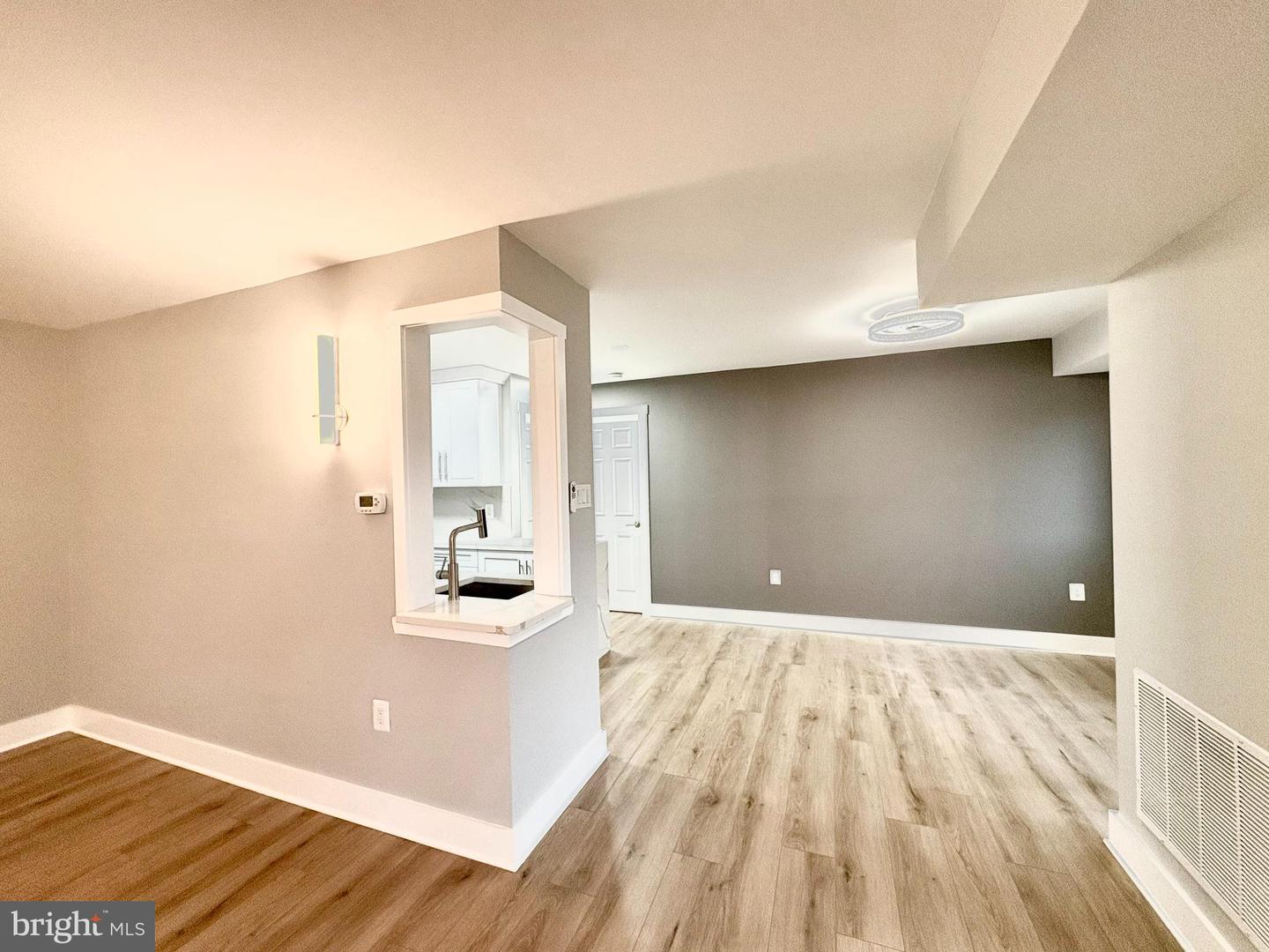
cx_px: 634
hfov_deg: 102.1
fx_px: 513
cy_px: 476
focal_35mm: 14
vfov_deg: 85.7
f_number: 2.2
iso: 250
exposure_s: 1/120
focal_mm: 2.22
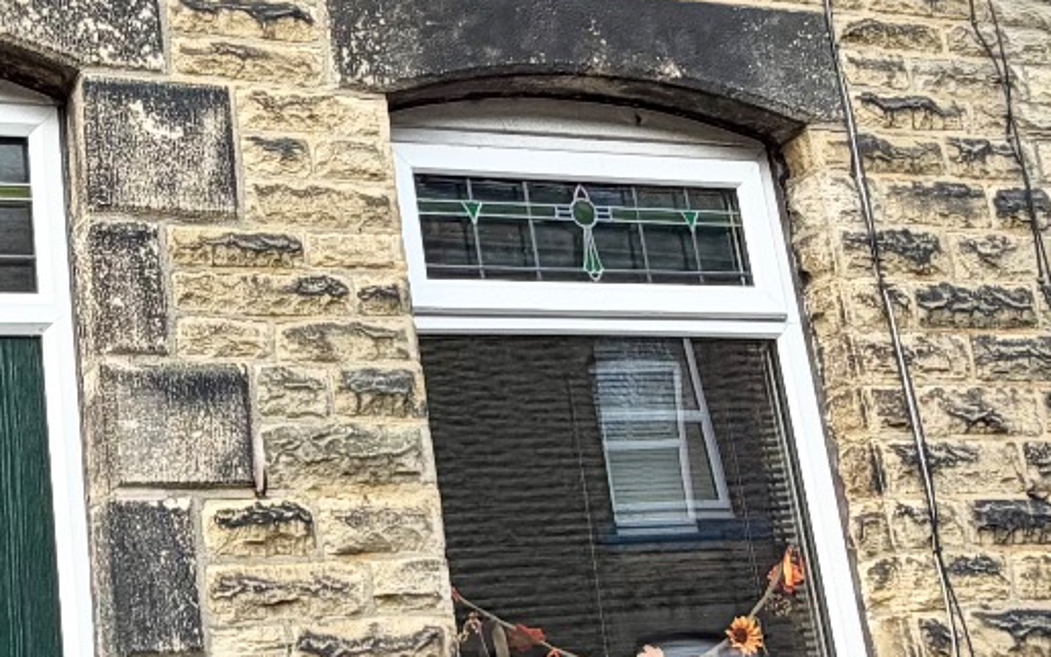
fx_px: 1690
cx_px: 118
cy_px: 280
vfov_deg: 22.0
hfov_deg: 32.9
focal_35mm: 59
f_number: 2.2
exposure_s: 1/205
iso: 40
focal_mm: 2.22
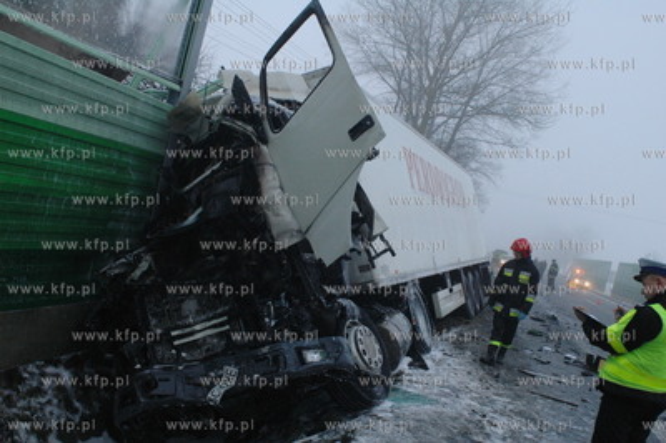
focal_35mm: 36
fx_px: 665
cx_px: 333
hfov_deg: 53.2
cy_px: 222
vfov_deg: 36.8
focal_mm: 24
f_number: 5.6
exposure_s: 1/100
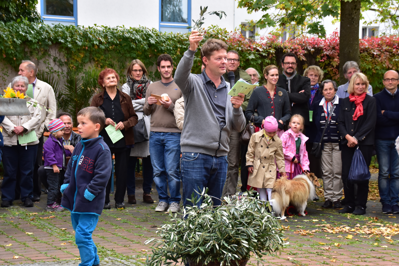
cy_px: 128
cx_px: 207
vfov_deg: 13.7
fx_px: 1108
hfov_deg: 20.4
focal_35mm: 100
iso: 1000
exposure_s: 1/250
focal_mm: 62
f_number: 7.1
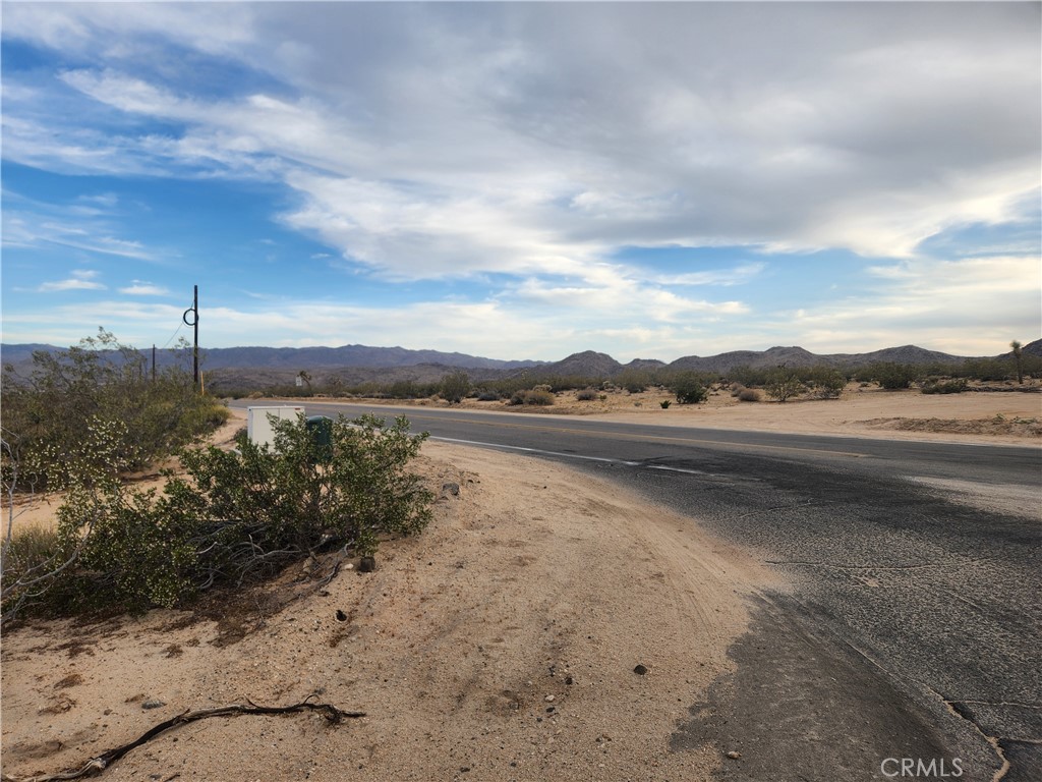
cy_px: 391
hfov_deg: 73.9
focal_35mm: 23
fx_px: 692
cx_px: 521
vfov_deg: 58.9
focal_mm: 5.4
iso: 20
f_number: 1.8
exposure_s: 1/614
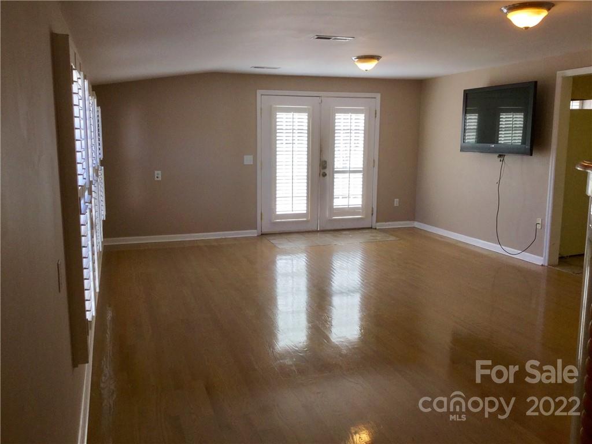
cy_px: 222
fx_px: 530
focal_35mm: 31
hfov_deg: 58.4
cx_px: 296
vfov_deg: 45.4
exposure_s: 1/152
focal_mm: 3.3
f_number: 2.4
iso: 25
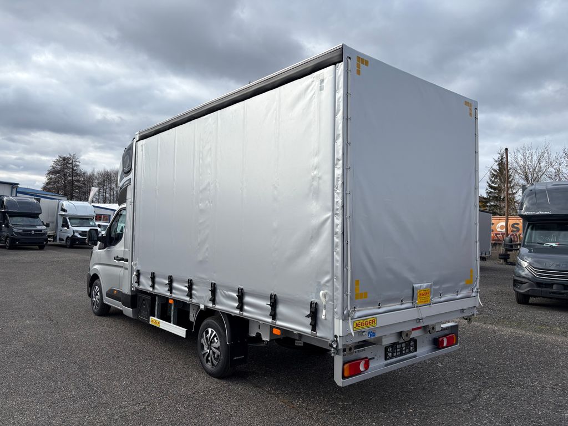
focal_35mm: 26
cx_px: 284
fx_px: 427
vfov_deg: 53.1
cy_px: 213
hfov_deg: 67.3
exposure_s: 1/3125
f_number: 1.6
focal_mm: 5.96
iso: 50
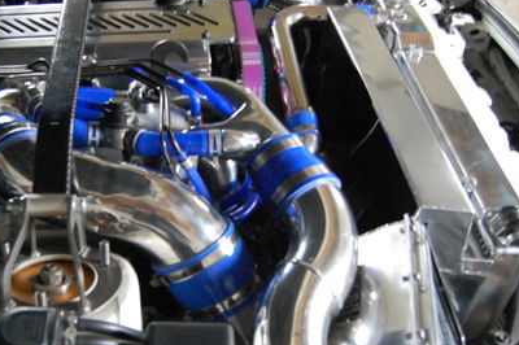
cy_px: 178
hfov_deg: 40.3
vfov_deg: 28.0
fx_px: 691
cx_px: 149
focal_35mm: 48
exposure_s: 1/6
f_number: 3.8
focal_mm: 20
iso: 1600
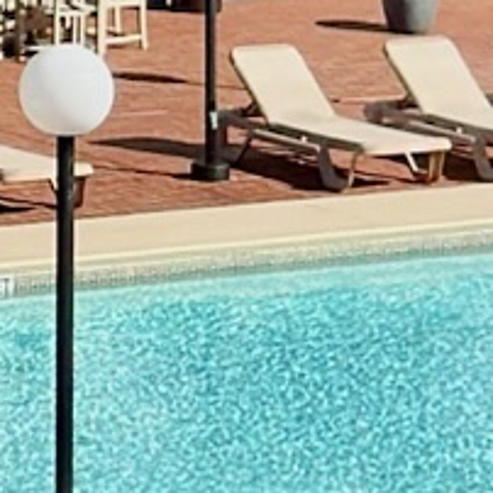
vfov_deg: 5.2
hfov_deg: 5.1
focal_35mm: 332
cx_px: -805
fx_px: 5349
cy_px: -300
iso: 64
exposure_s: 1/6667
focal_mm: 6.76
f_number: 1.78
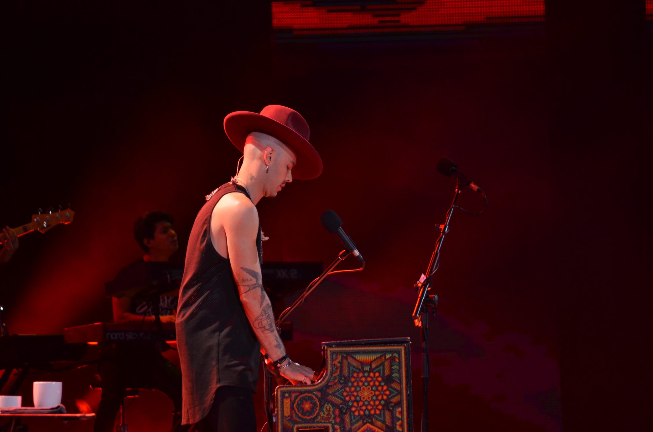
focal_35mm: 300
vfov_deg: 4.6
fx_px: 5430
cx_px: 326
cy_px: 216
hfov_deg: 6.9
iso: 800
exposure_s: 1/125
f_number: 5.6
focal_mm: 200
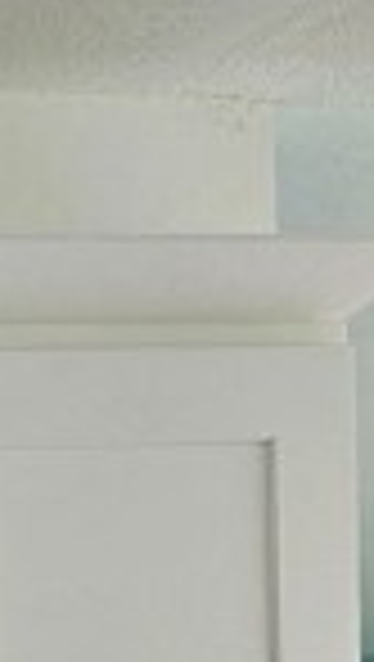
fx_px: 3059
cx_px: -689
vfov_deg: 11.0
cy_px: 1405
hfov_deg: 6.5
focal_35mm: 174
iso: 64
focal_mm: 6.3
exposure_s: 1/60
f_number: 1.7
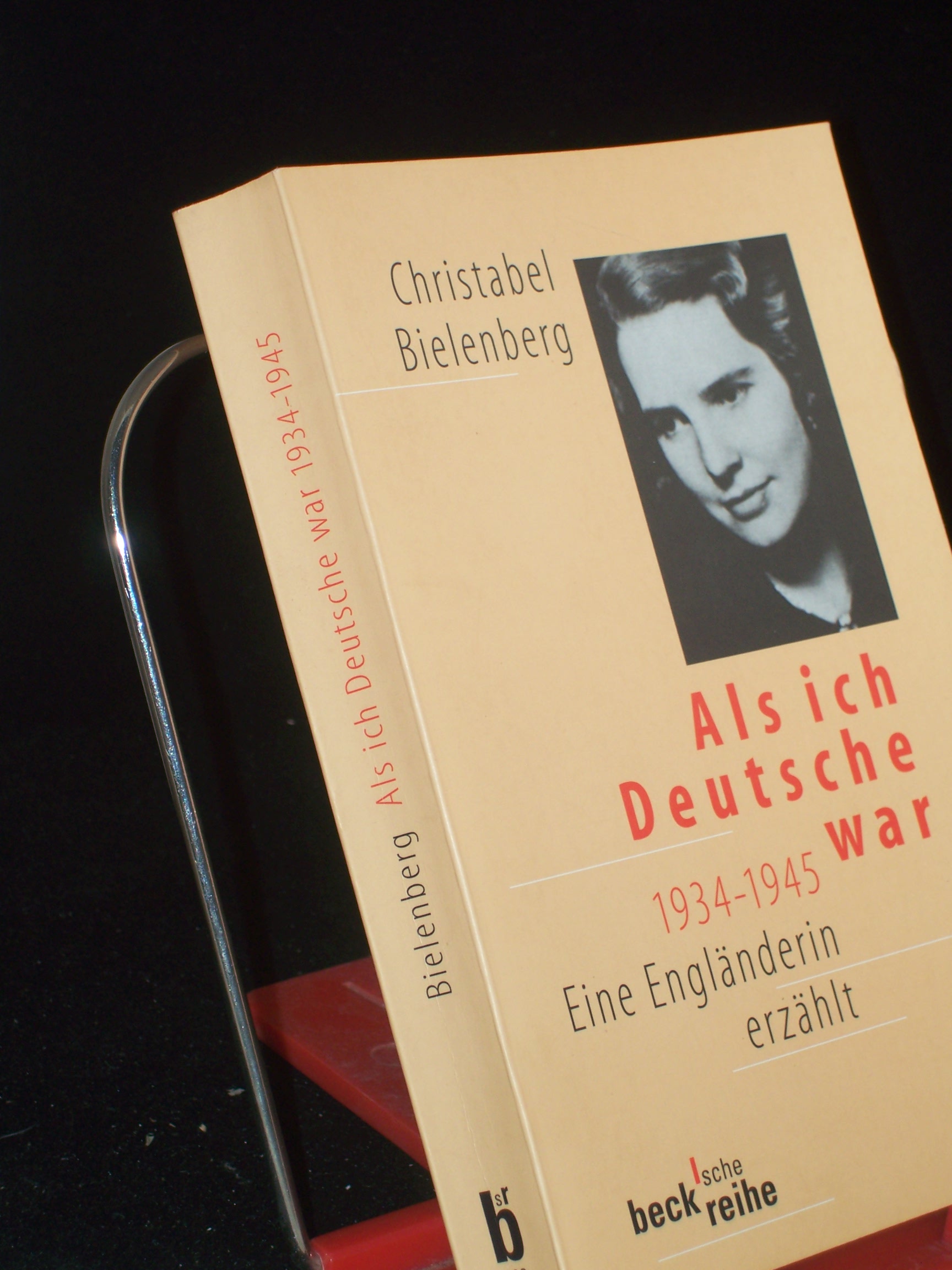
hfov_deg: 14.5
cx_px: 476
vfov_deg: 19.3
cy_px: 635
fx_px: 3740
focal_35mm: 102
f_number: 4.6
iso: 80
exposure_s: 1/100
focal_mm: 16.8
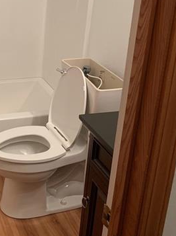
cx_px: -4
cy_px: 65
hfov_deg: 24.7
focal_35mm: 56
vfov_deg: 33.8
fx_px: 380
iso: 80
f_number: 1.8
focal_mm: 4.25
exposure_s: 1/60
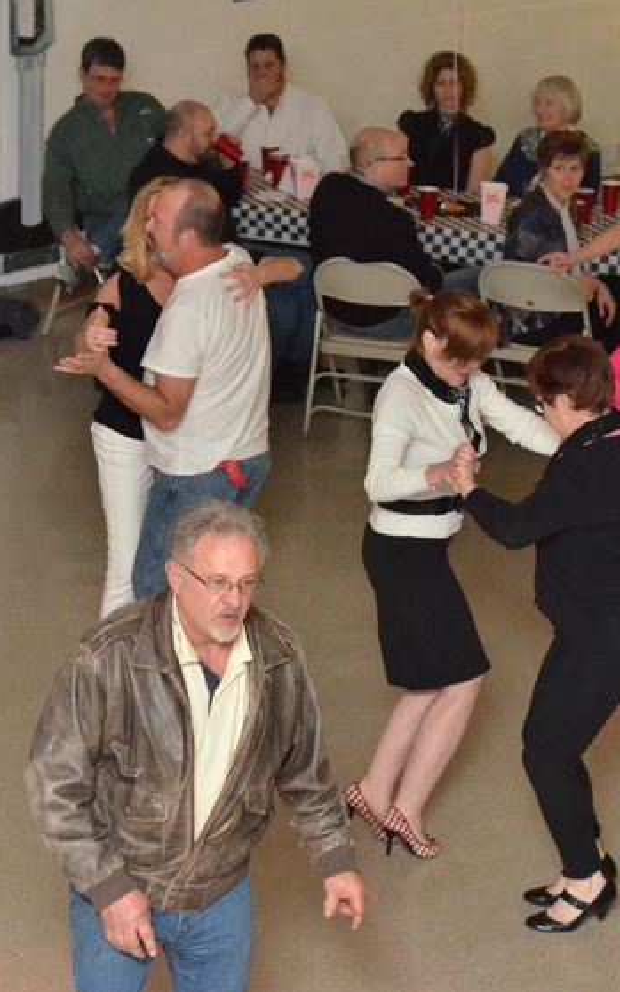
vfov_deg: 18.0
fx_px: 3139
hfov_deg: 11.3
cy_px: 496
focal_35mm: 116
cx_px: 181
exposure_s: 1/250
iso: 4000
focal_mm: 50
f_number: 4
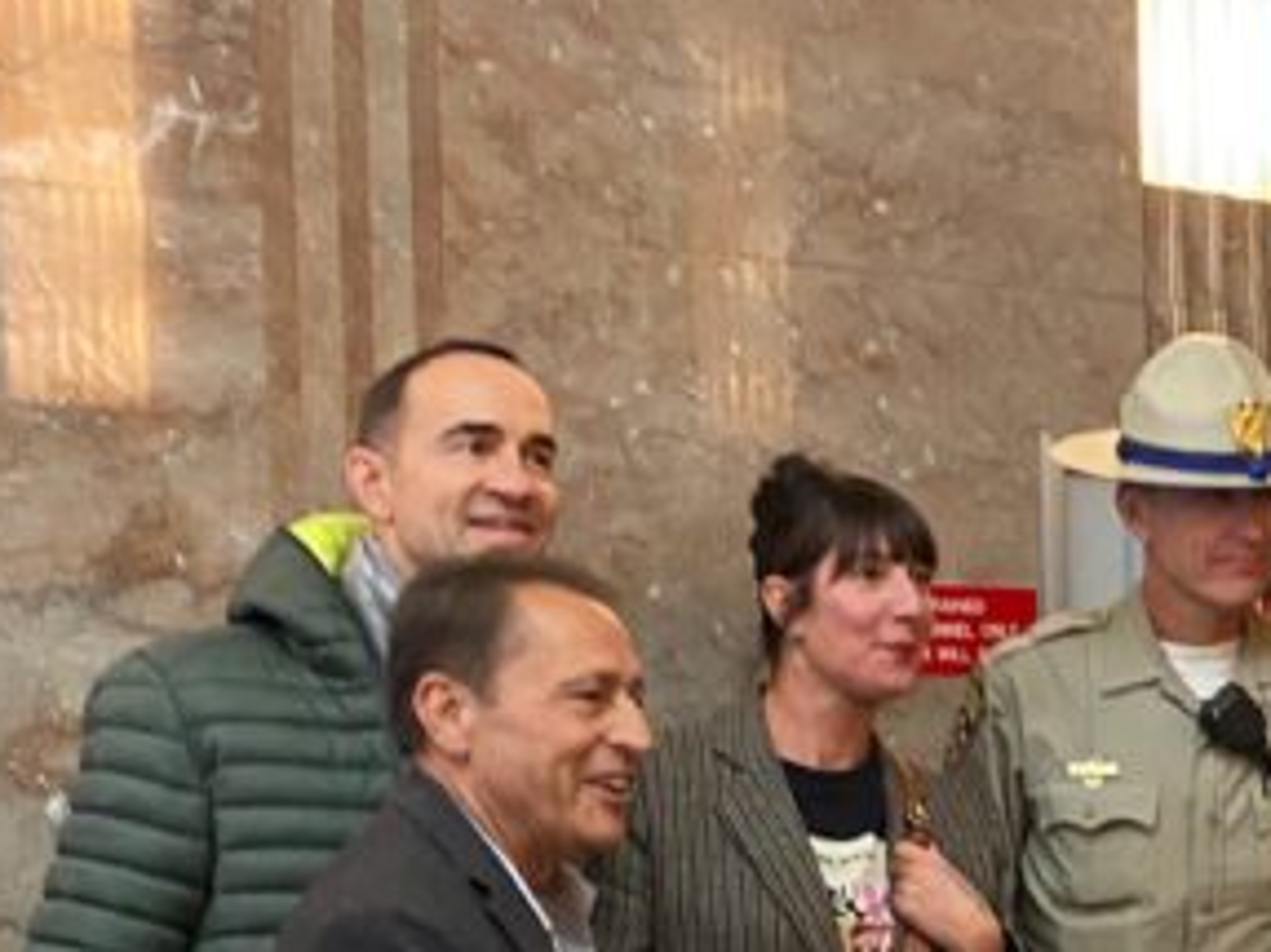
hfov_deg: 28.8
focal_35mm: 60
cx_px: 1442
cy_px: 855
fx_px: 2202
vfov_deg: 23.7
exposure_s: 1/30
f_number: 1.8
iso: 500
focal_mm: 4.25
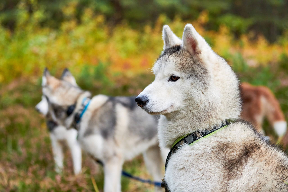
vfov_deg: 18.2
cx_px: 144
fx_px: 600
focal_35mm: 75
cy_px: 96
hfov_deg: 27.0
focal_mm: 75
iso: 800
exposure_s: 1/3200
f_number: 3.5
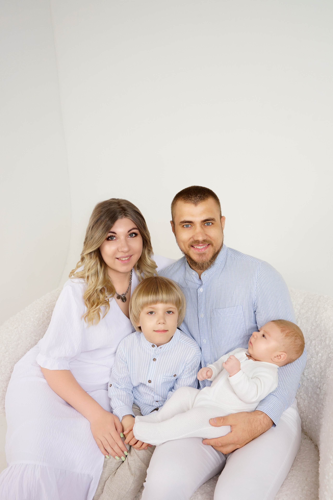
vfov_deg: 54.4
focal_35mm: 35
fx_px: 486
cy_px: 250
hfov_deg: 37.9
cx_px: 166
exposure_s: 1/100
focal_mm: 35
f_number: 7.1
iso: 100
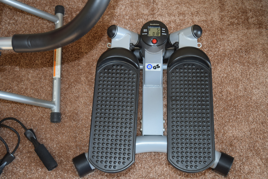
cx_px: 134
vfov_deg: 26.5
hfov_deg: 38.9
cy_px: 90
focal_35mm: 51
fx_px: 380
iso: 640
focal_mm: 34
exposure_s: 1/60
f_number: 4.5
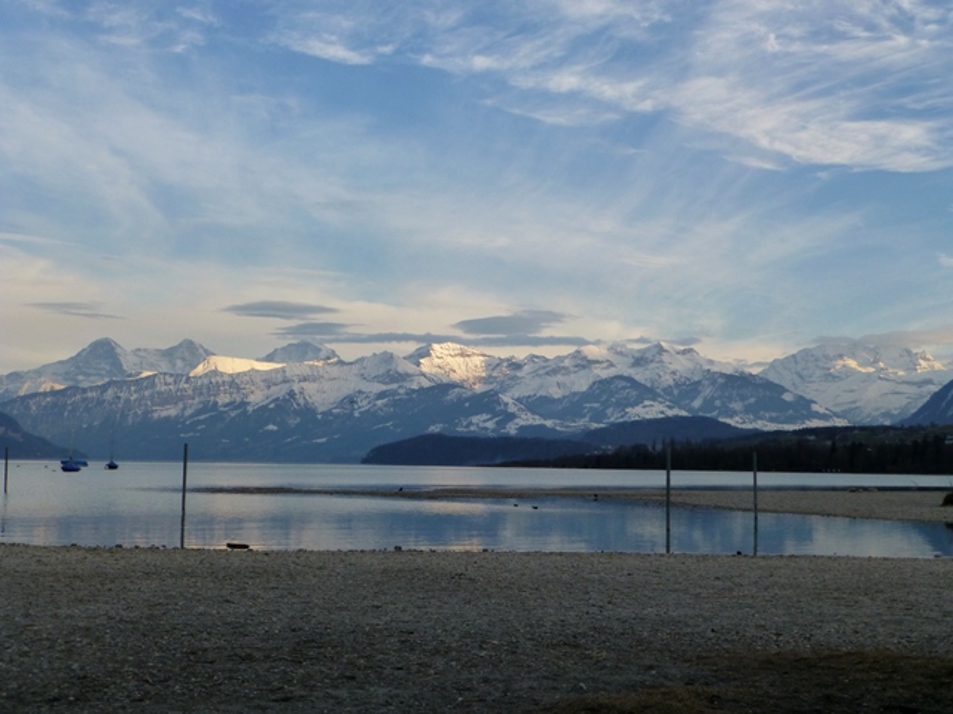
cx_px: 476
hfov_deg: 45.8
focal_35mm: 41
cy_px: 357
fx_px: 1129
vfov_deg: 35.1
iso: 160
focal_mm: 7.4
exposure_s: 1/320
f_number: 3.9
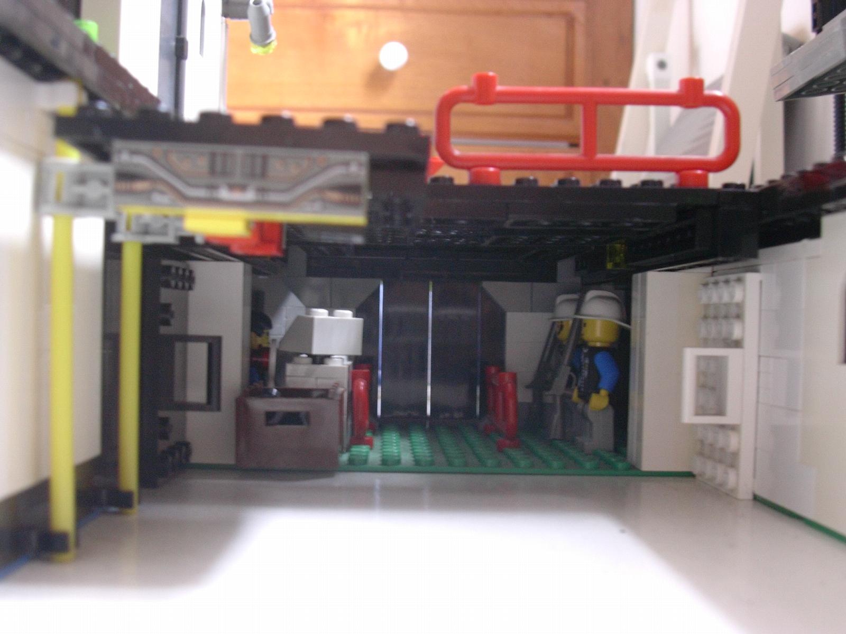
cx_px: 423
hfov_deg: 42.1
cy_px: 317
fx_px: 1100
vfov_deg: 32.2
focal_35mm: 45
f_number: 2.9
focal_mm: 6.7
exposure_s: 1/7.1
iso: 70
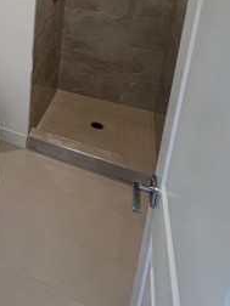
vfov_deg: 47.8
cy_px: 15
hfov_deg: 36.4
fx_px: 292
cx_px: -23
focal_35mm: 33
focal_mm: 1.57
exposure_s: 1/120
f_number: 1.8
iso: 64
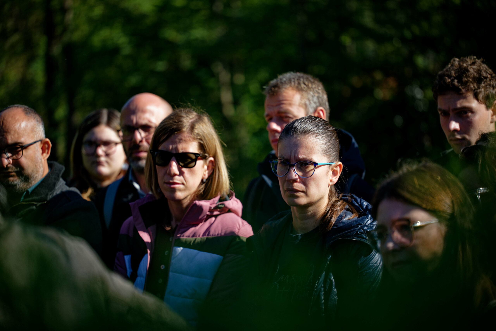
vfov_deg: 13.0
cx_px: 248
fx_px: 1447
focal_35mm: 105
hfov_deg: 19.5
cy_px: 166
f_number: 2.8
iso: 200
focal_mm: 105
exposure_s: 1/3200
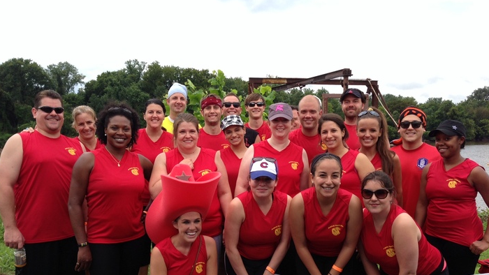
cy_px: 180
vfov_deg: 31.8
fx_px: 480
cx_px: 244
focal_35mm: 37
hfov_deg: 54.0
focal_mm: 4.13
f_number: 2.4
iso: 50
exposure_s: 1/809
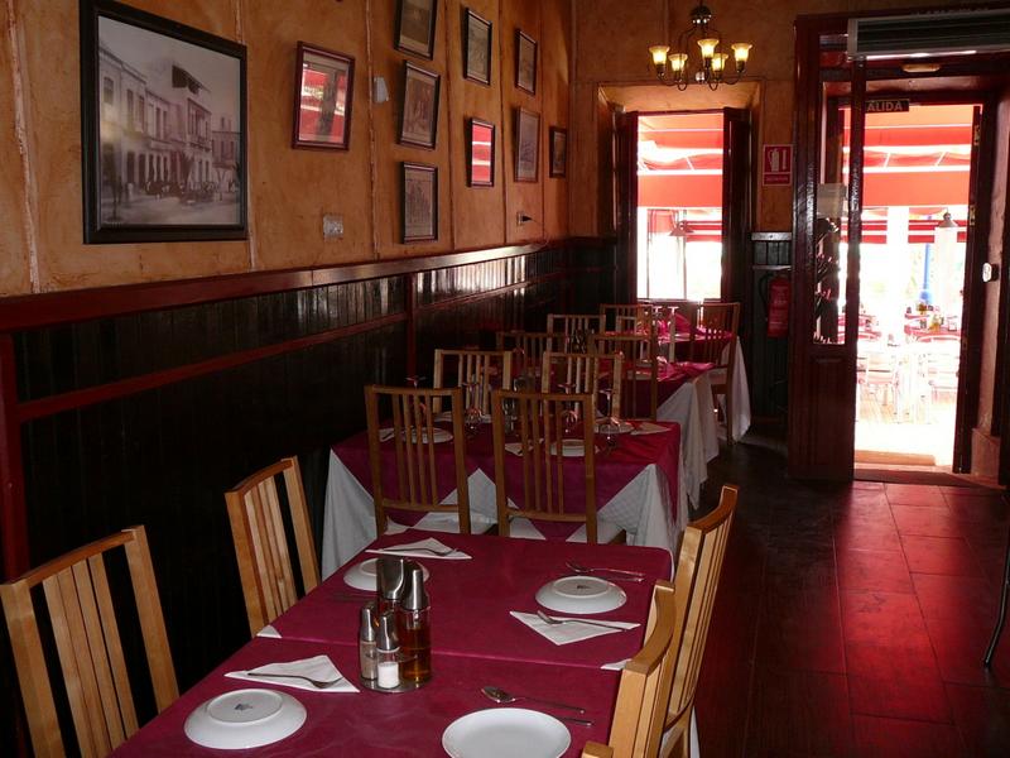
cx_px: 505
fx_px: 1021
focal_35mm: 35
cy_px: 379
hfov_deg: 52.6
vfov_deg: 40.7
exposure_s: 1/30
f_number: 2.8
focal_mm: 5.2
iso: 100
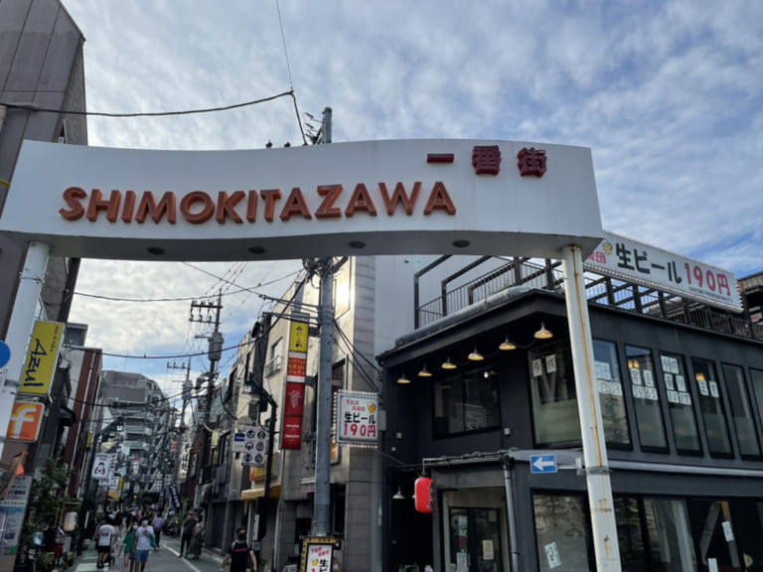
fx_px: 573
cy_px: 286
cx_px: 382
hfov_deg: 67.3
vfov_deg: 53.1
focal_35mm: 26
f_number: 1.6
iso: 32
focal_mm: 4.2
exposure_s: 1/3861
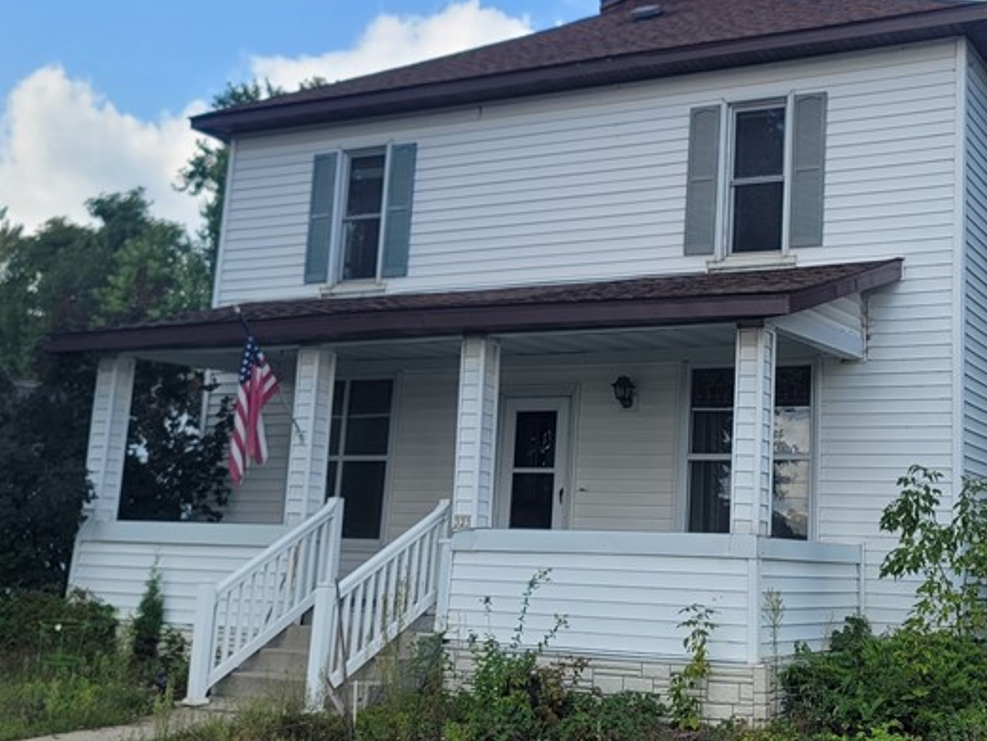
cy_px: 289
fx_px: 1398
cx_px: 666
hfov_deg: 38.4
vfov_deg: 29.6
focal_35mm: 49
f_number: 1.8
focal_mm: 7
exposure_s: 1/548
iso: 20
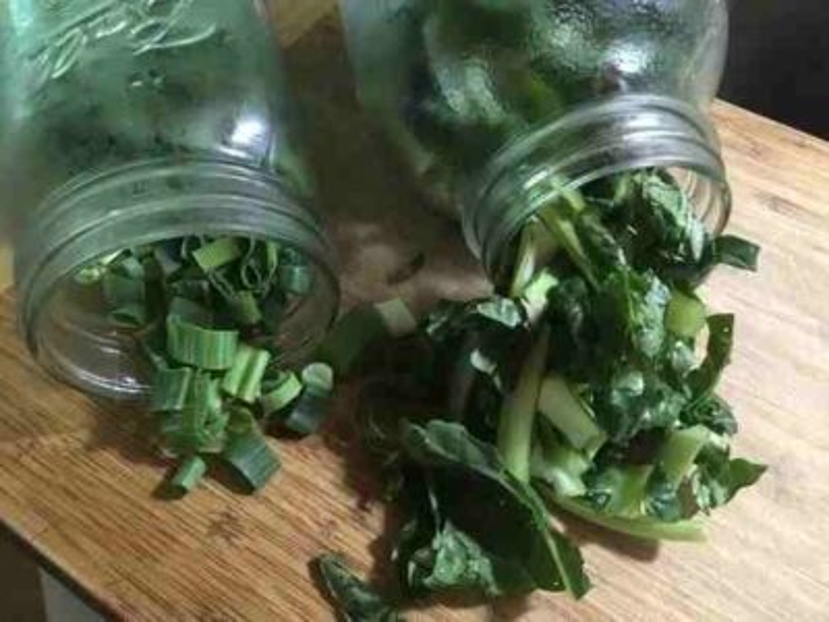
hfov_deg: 61.7
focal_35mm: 29
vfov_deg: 48.2
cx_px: 414
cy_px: 311
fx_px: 695
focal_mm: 4.15
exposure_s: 1/15
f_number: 2.2
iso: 320
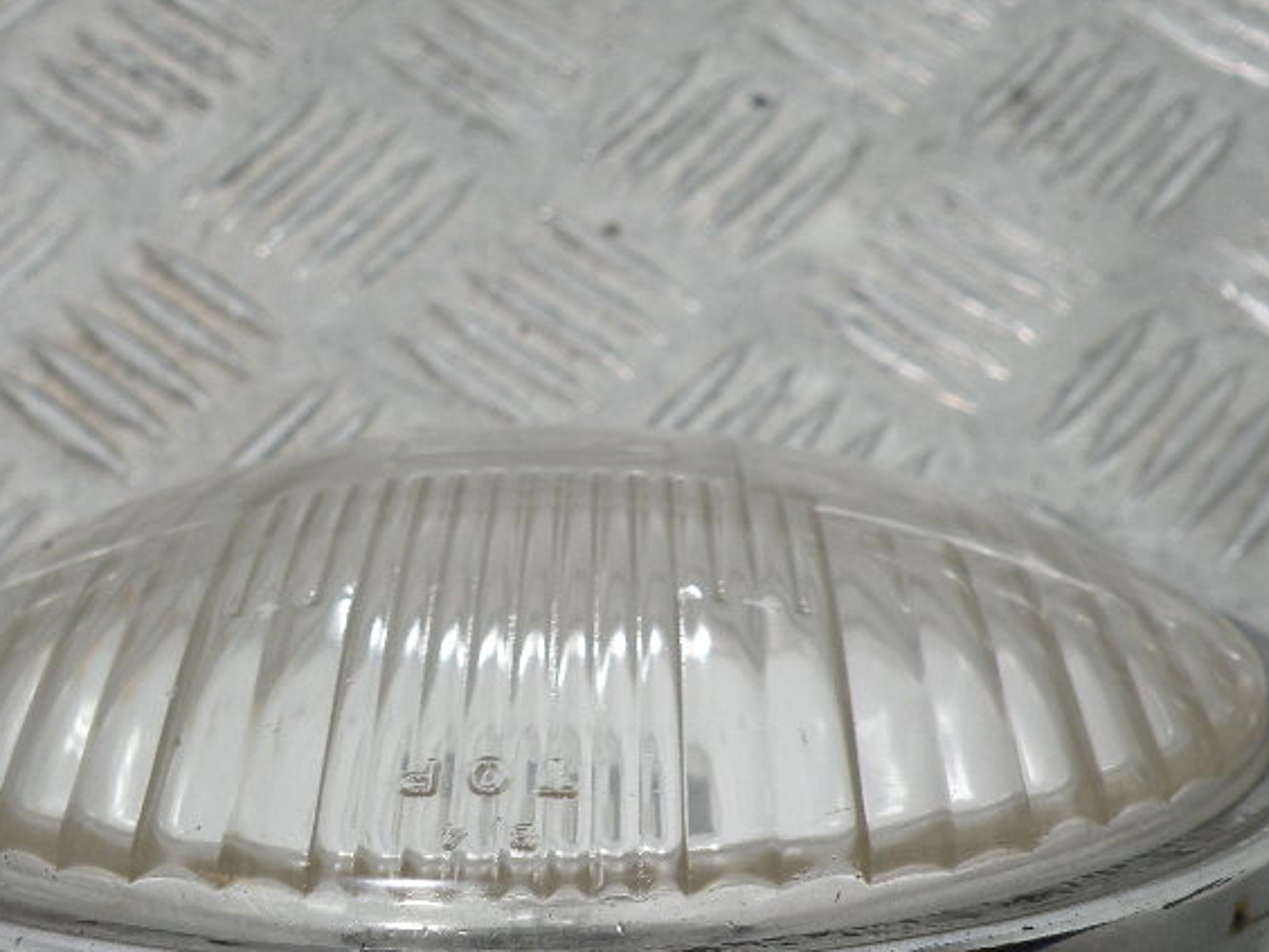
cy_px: 776
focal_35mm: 49
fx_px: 1796
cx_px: 508
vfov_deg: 29.0
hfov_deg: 38.8
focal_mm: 4.7
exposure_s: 1/75.7
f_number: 3.2
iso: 64
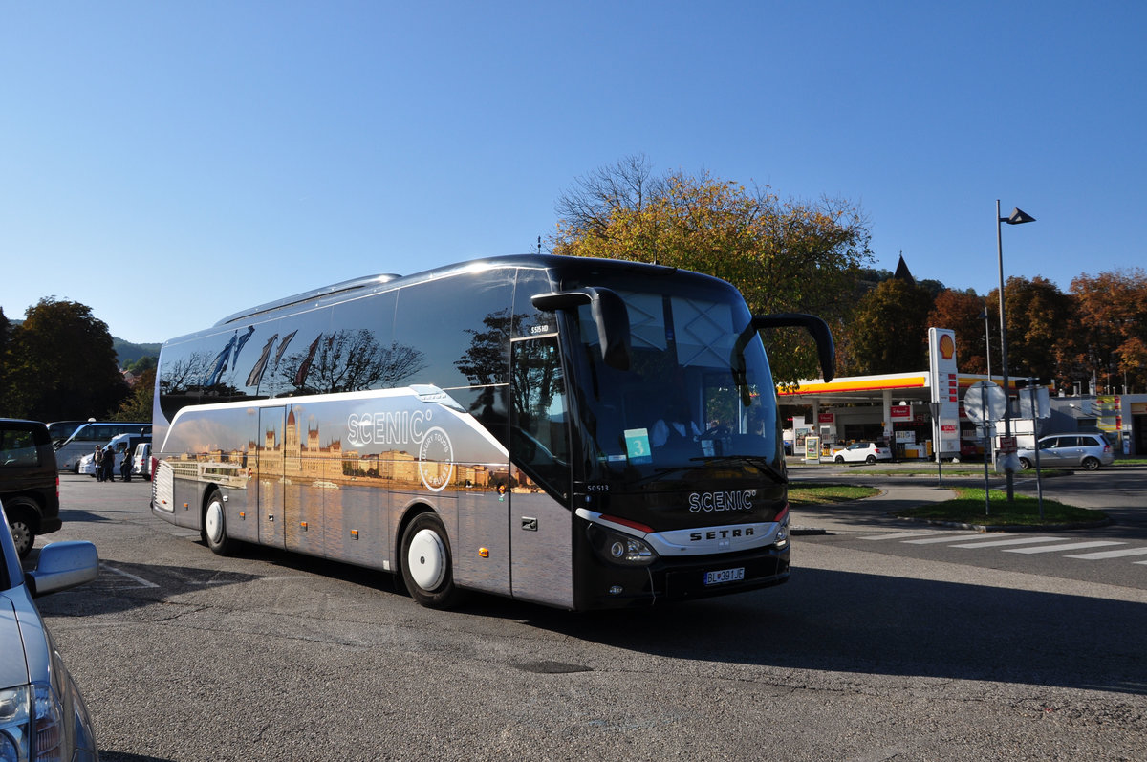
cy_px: 381
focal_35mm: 32
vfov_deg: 41.6
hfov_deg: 59.6
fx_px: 1002
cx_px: 574
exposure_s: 1/320
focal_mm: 21
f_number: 9
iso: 200
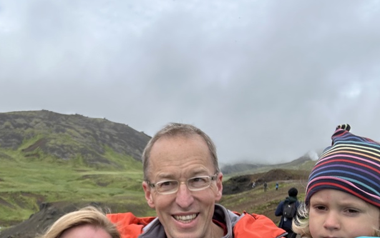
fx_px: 425
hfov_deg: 47.5
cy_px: 228
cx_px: 131
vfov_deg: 29.5
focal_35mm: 41
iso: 25
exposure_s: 1/643
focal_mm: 2.69
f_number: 1.9
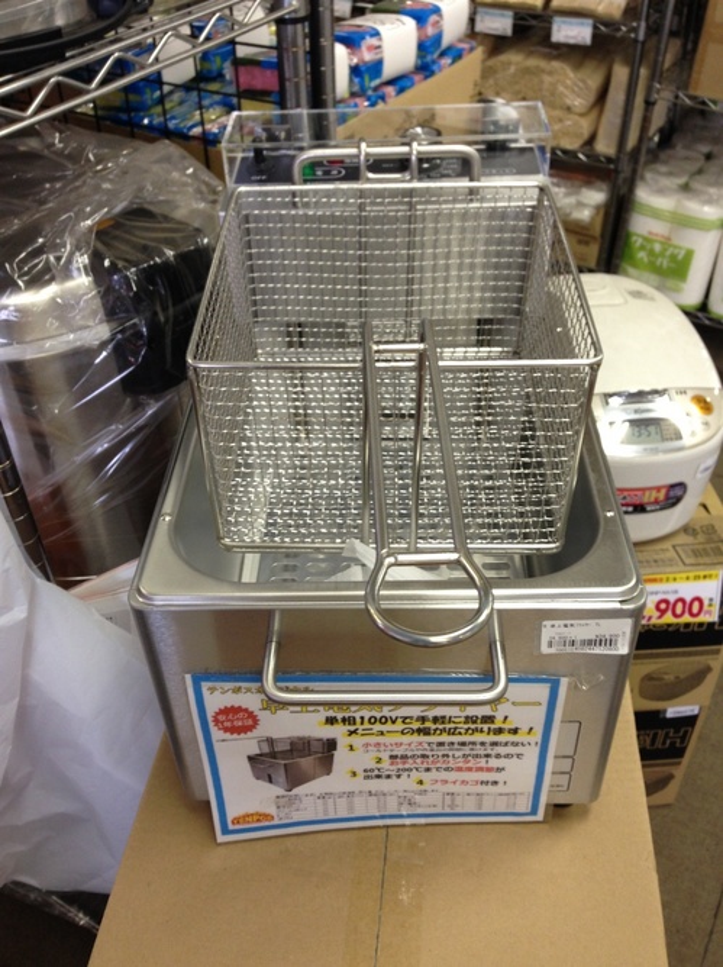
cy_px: 484
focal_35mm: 33
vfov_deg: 55.4
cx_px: 362
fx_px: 920
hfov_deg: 42.9
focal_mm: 4.13
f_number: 2.4
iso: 80
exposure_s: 1/20
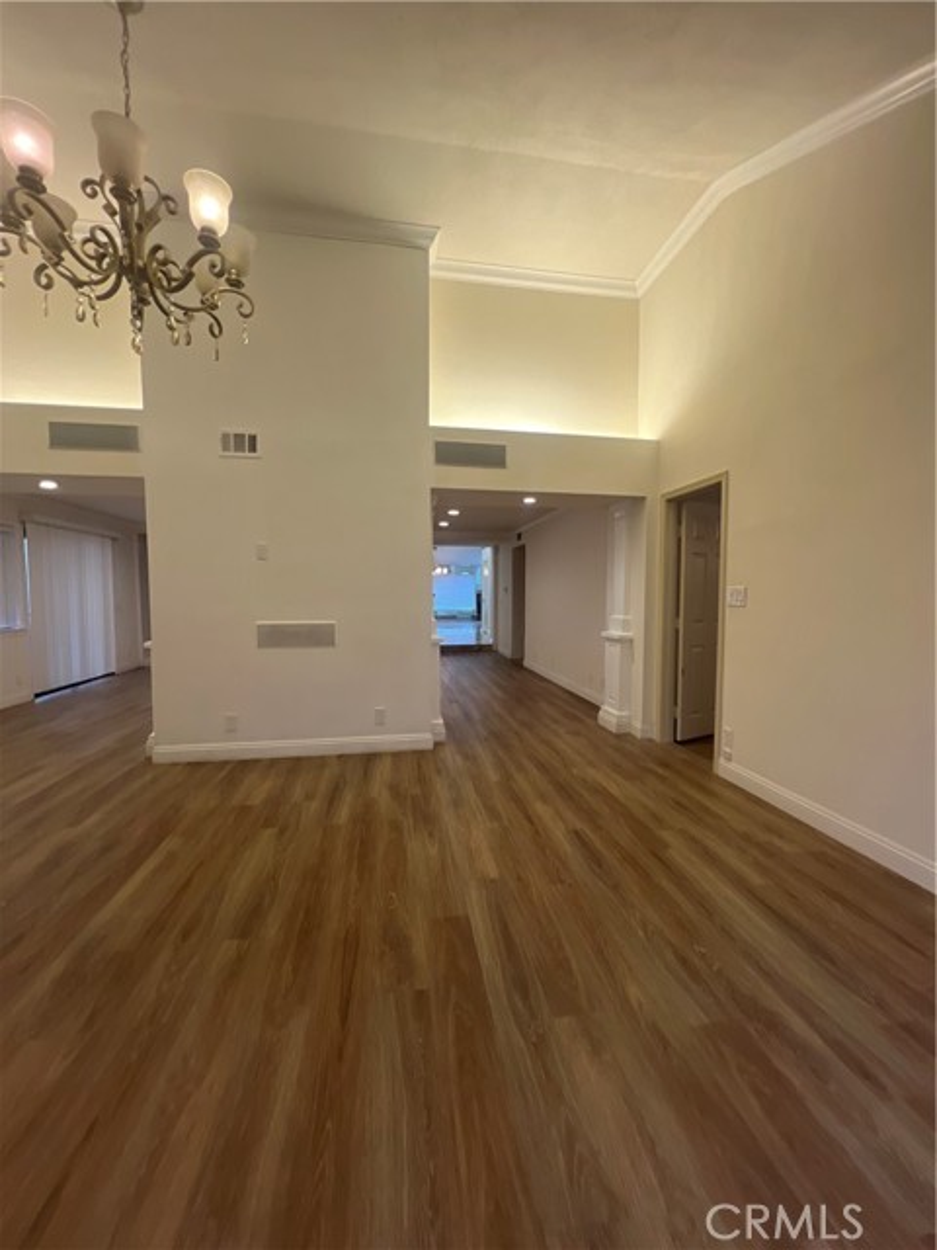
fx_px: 469
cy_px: 625
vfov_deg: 106.2
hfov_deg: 89.9
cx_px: 468
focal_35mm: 13
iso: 160
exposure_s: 1/120
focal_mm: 1.57
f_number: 1.8
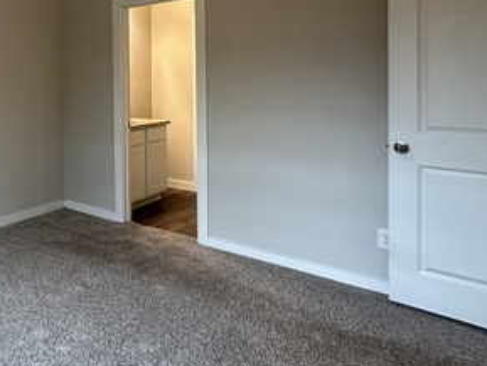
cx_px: 37
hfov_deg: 50.7
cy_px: 91
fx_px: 436
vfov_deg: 44.0
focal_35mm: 31
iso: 200
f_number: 2.2
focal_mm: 2.22
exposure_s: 1/60
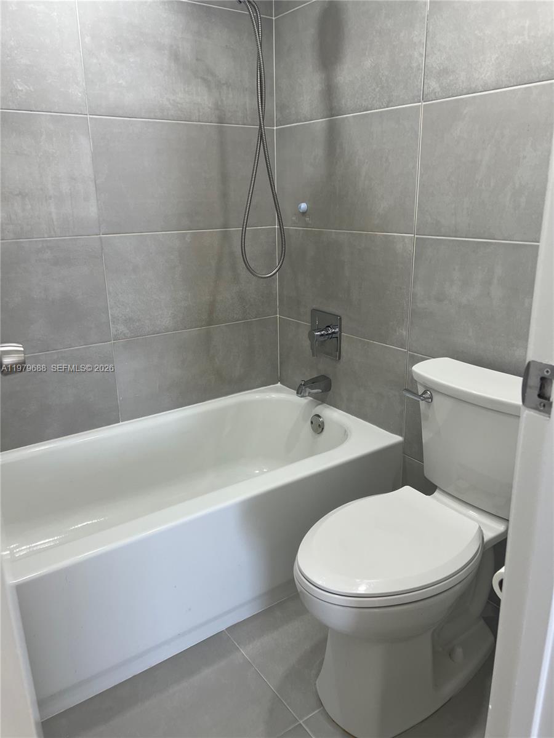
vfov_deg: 67.3
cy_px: 369
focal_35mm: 26
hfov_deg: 53.1
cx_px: 277
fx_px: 555
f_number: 1.5
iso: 50
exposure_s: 1/120
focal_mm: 5.7
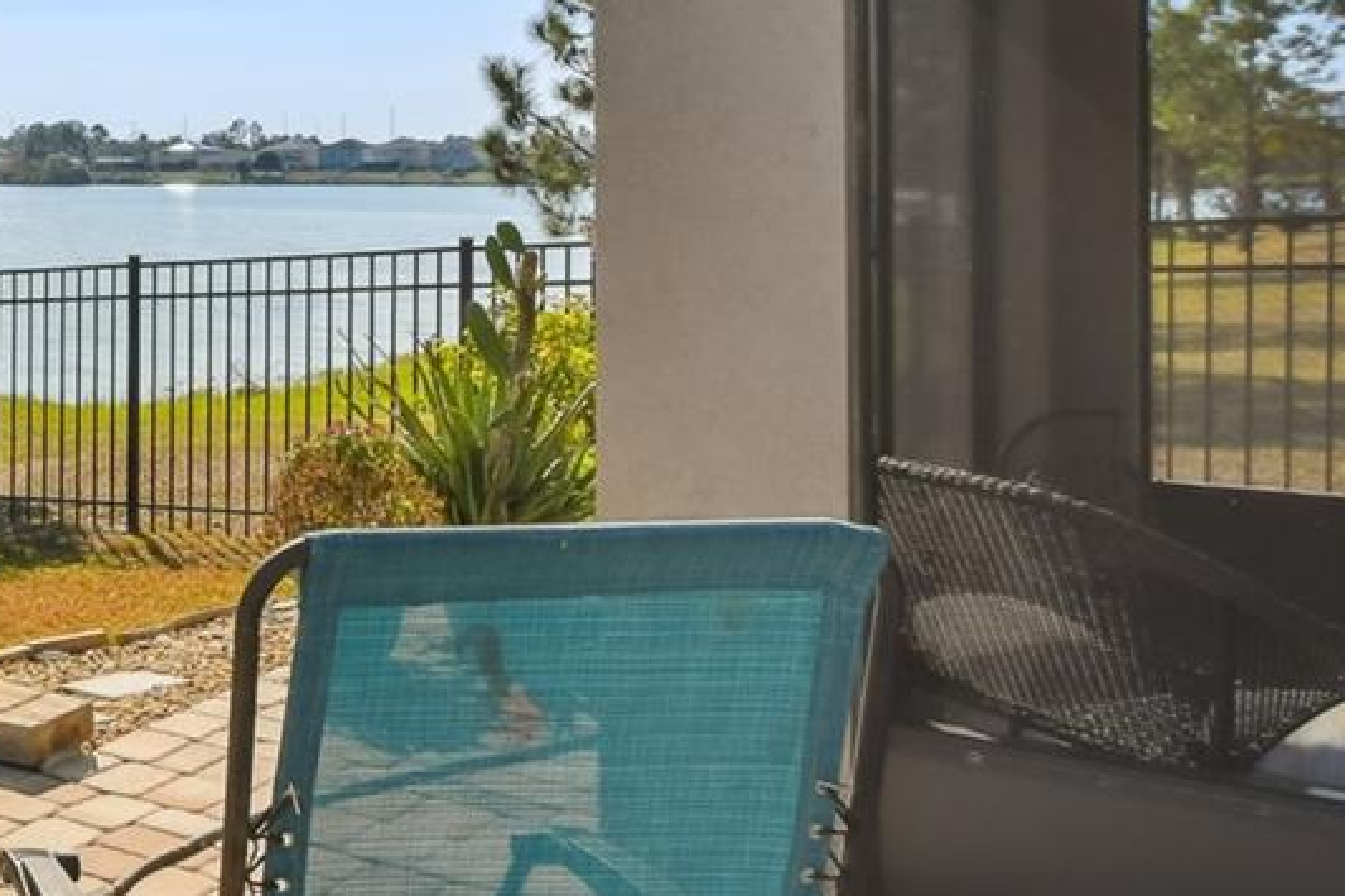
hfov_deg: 33.9
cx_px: -320
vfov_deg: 29.1
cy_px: 164
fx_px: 1681
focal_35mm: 45
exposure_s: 1/1000
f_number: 7.1
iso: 100
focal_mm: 10
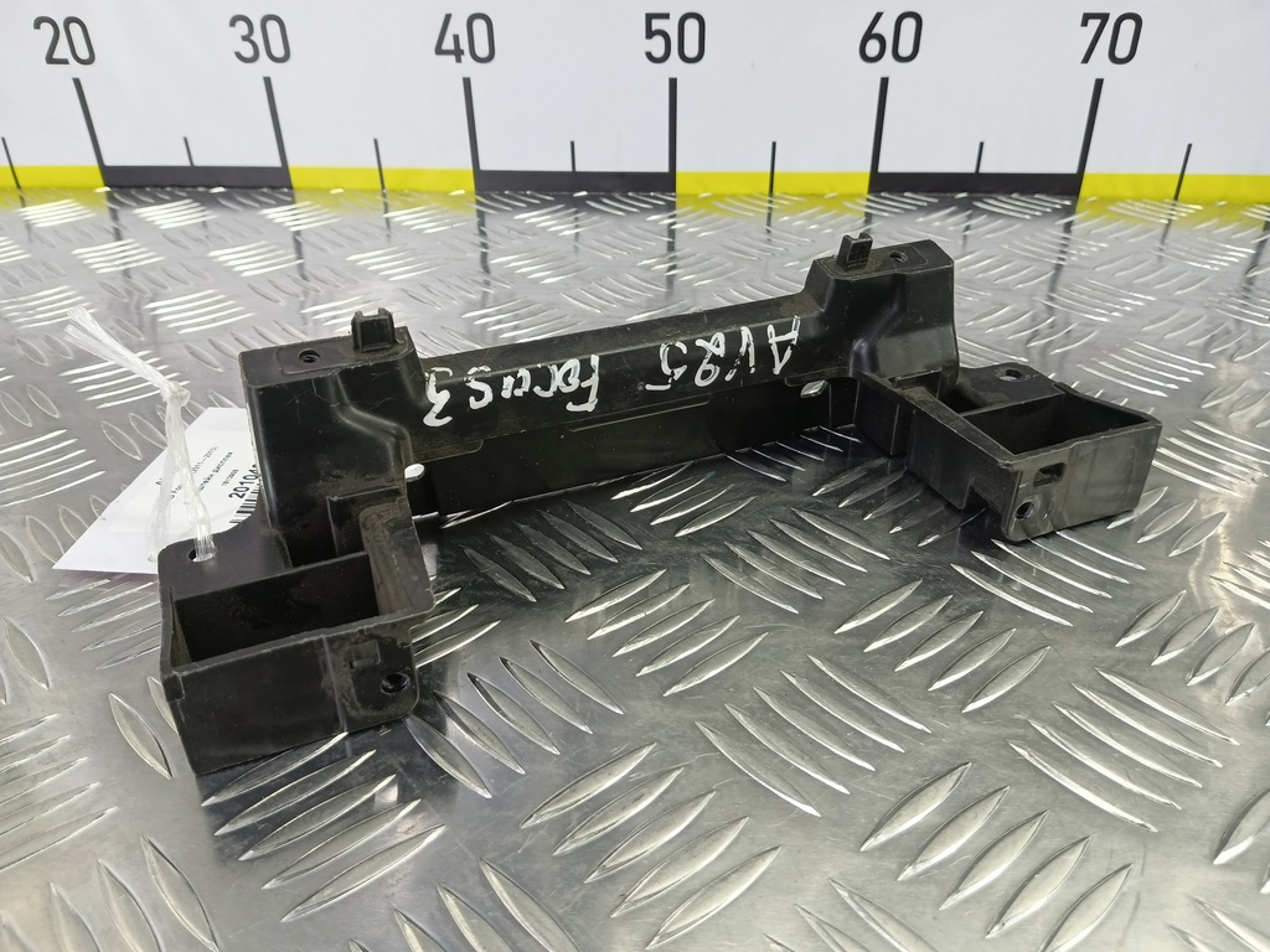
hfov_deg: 73.9
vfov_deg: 58.9
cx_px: 635
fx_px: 844
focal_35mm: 23
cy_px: 476
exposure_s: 1/50
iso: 159
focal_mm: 4.11
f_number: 1.6
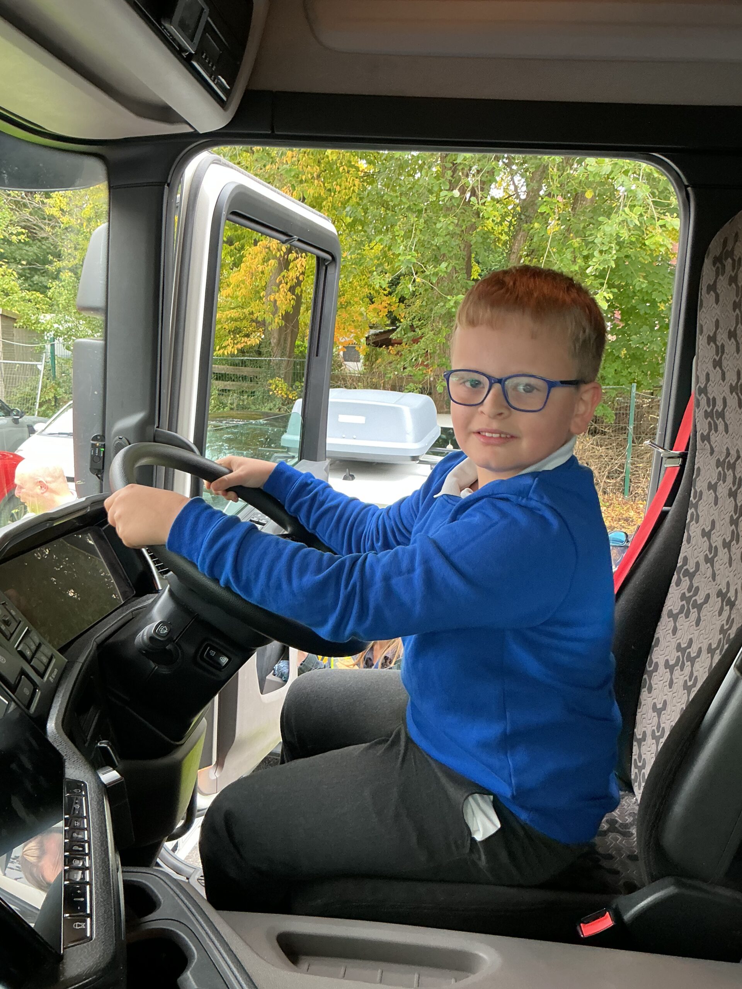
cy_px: 494
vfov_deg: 61.7
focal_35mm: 29
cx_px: 371
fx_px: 829
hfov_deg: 48.2
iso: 100
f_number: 1.8
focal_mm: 3
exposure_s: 1/60
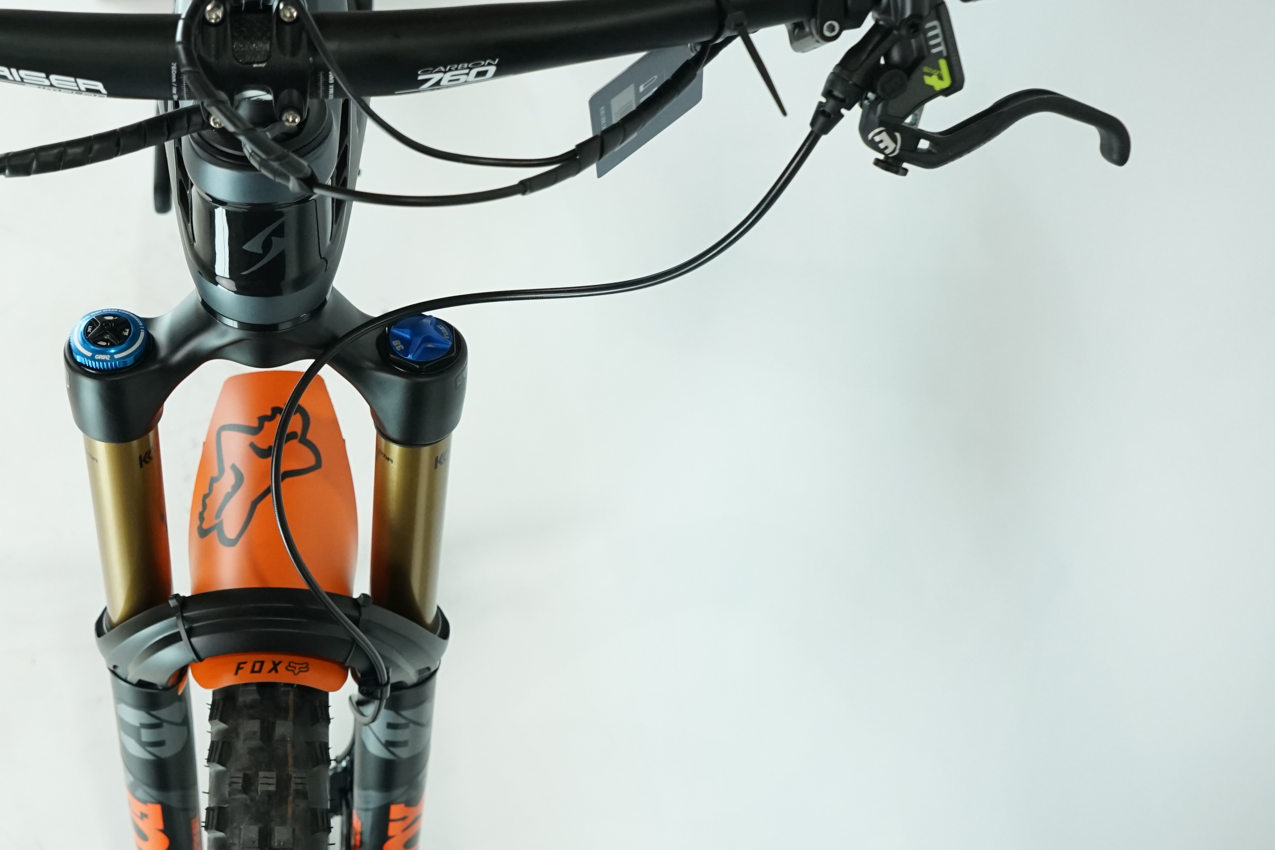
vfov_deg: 26.9
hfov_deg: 38.2
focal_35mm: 50
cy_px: 505
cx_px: 269
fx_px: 1771
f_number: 5.6
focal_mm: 28
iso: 1600
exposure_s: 1/200
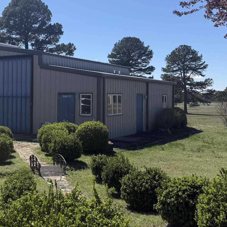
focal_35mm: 50
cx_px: 41
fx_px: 371
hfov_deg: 32.9
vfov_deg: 33.9
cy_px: 93
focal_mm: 6.76
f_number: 1.78
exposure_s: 1/5714
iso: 80
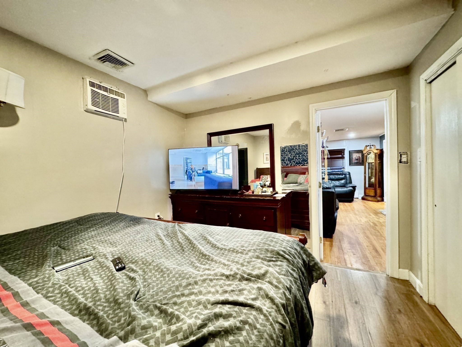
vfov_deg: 85.7
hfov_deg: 102.1
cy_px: 174
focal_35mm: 14
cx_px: 231
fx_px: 187
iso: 1000
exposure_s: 1/40
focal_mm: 2.22
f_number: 2.2
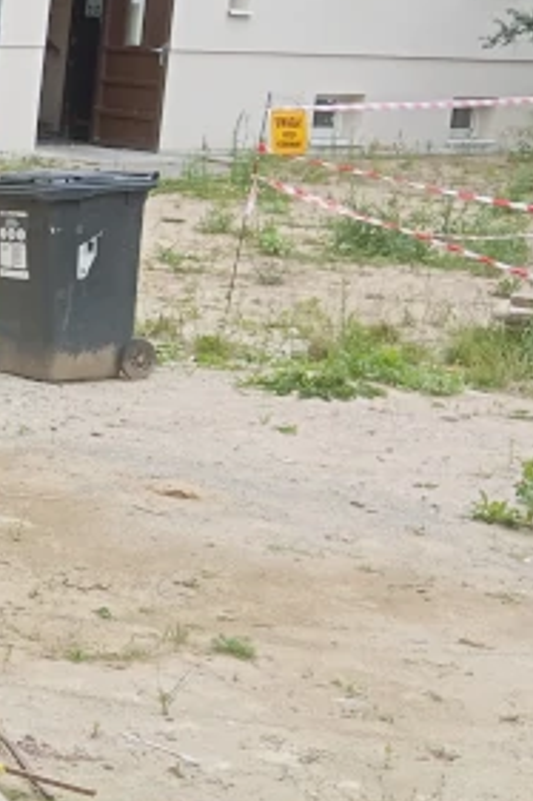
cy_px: 311
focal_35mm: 83
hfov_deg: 13.7
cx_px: -562
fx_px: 1845
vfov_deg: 24.4
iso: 58
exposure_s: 1/103
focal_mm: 4.22
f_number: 1.8
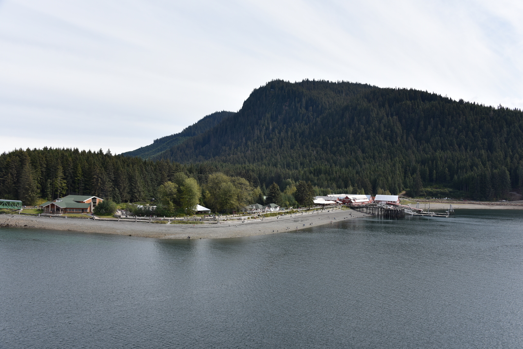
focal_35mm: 32
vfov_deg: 41.1
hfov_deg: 58.7
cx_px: 262
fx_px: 465
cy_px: 174
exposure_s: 1/250
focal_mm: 32
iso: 100
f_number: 8
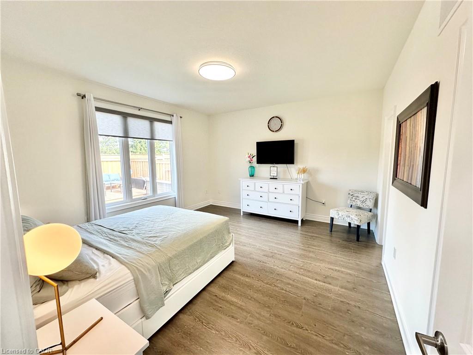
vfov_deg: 85.7
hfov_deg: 102.1
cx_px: 236
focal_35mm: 14
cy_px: 178
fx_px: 191
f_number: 2.2
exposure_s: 1/120
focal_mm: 2.22
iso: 160
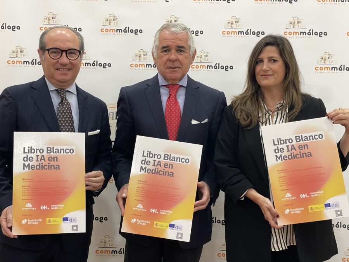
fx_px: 645
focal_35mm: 64
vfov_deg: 22.9
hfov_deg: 30.3
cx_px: 174
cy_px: 131
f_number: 2.2
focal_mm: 7.5
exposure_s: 1/50
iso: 320
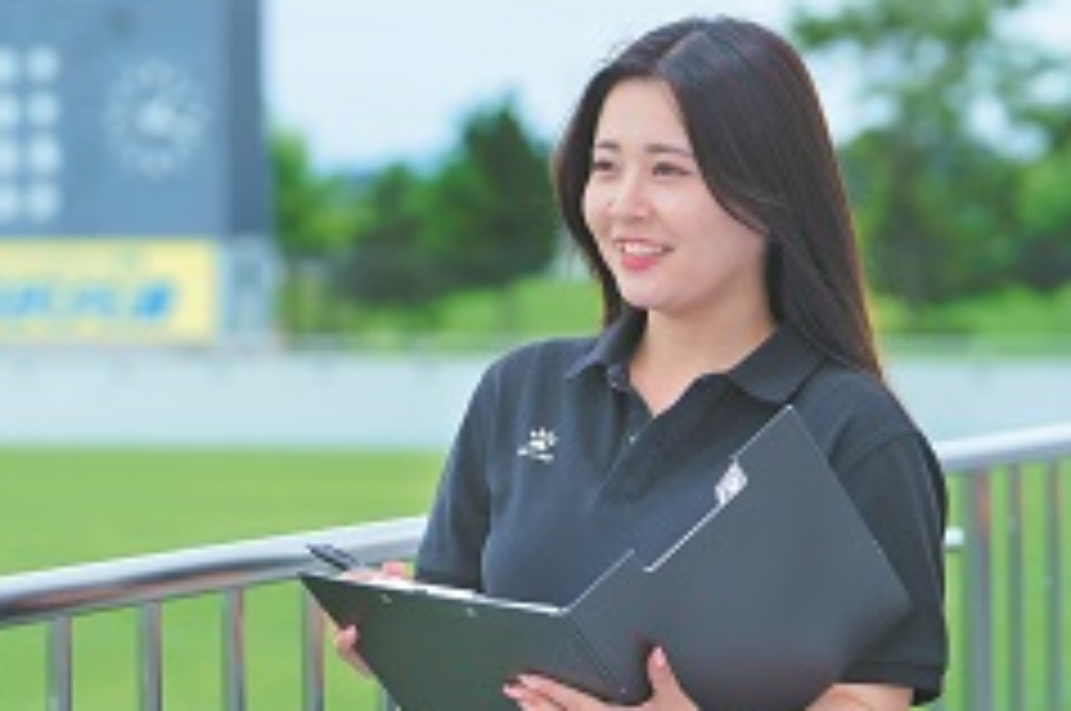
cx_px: 344
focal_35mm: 167
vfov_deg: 8.2
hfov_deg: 12.3
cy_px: 405
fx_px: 4961
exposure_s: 1/400
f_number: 4
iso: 100
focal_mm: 98
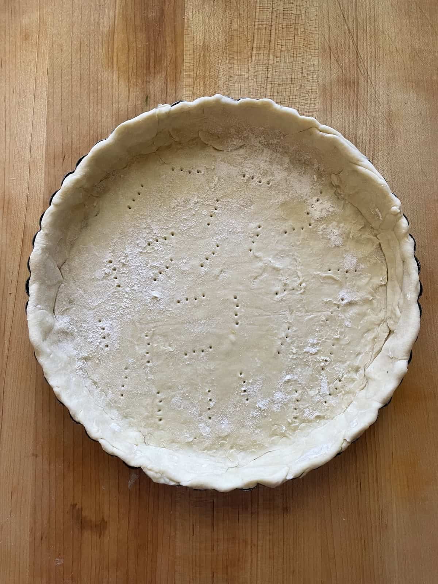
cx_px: 219
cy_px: 292
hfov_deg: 53.1
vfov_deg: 67.3
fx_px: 439
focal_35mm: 26
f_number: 1.6
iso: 125
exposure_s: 1/60
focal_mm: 4.2
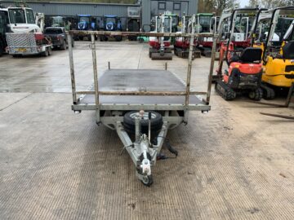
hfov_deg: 61.7
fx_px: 246
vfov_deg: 48.2
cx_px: 147
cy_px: 110
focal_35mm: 29
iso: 16
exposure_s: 1/122
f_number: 1.8
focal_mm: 3
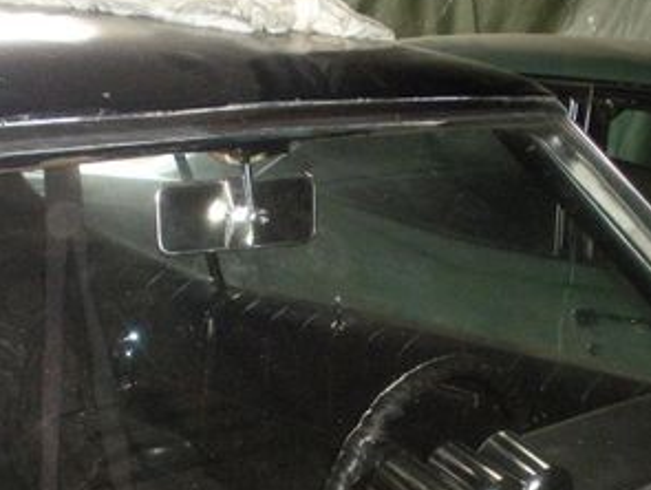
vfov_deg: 18.4
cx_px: 455
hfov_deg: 24.8
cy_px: 497
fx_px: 1469
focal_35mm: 78
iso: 400
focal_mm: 6.3
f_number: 3.5
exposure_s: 1/60
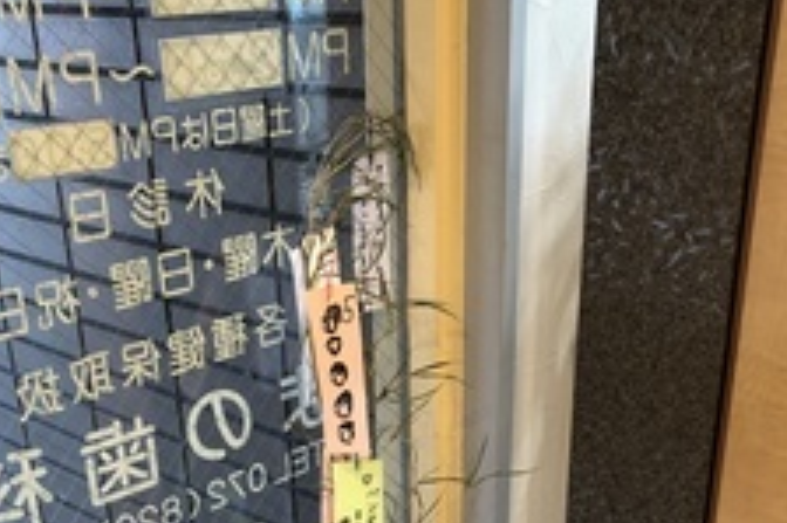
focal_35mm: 52
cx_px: 394
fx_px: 1136
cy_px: 572
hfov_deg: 38.2
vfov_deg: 24.3
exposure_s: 1/20
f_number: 1.8
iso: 40
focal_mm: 4
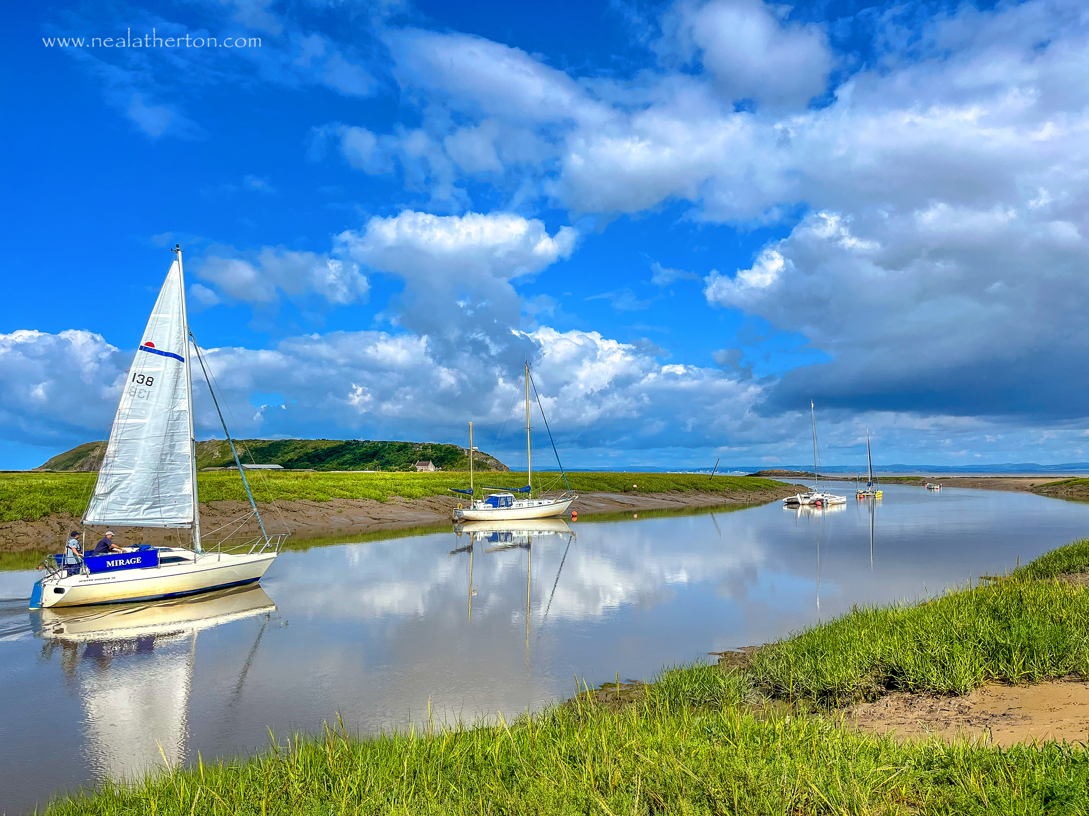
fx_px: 818
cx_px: 544
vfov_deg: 53.1
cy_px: 408
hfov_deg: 67.3
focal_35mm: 26
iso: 50
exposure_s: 1/7400
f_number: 1.6
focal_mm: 5.1
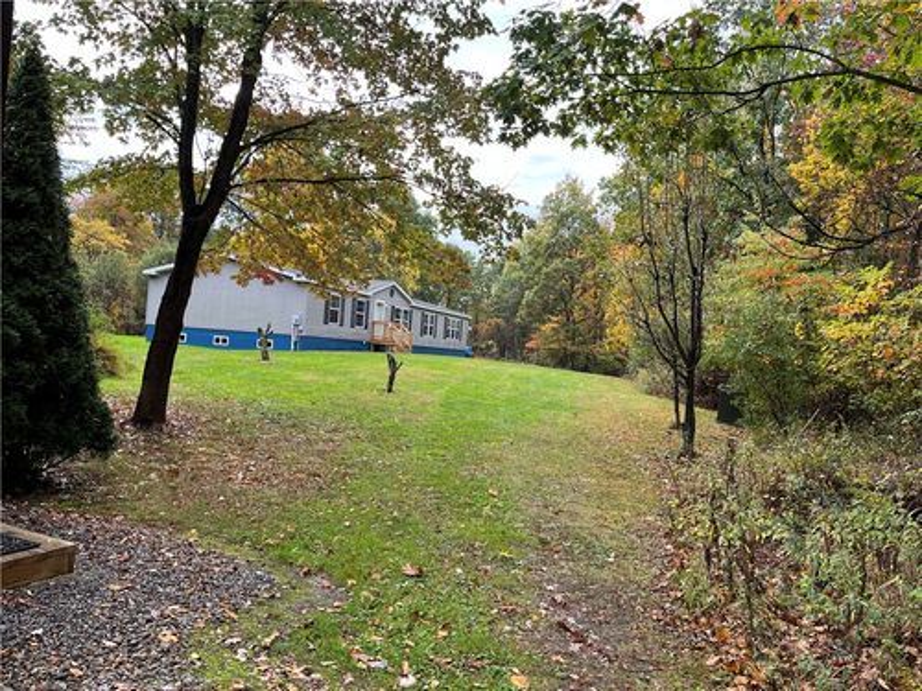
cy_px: 346
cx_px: 461
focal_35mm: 26
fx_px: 693
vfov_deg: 53.1
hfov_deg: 67.3
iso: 50
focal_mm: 5.1
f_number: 1.6
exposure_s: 1/300
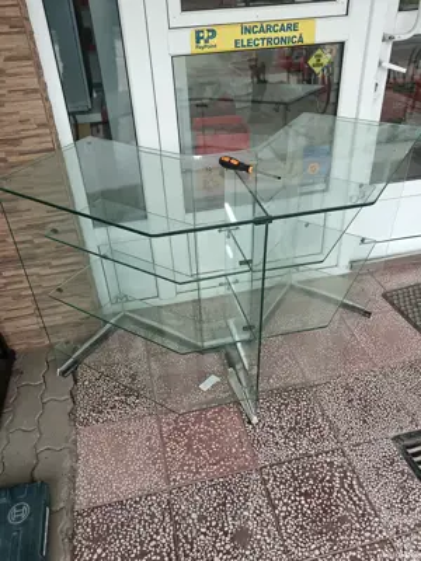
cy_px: 280
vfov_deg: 65.3
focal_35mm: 27
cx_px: 210
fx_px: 438
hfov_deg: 51.4
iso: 350
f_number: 1.9
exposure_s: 1/50
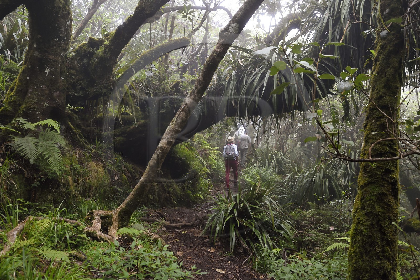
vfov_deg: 49.5
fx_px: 303
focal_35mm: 26
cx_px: 210
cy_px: 140
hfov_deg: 69.4
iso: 3200
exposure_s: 1/160
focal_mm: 26
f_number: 5.6
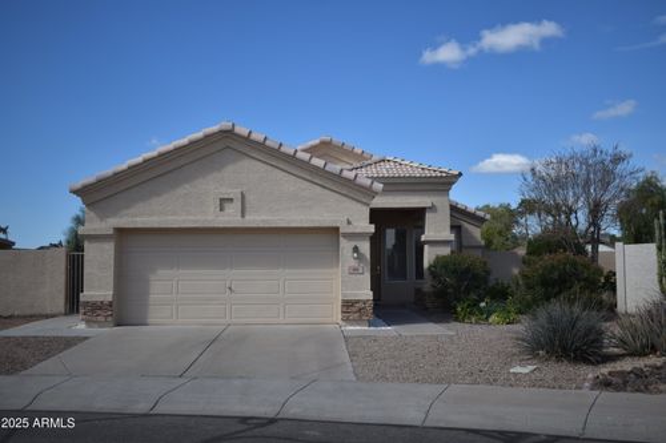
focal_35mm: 36
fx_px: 666
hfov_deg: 53.1
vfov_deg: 36.8
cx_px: 333
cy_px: 222
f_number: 3.8
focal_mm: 24
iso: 100
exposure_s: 1/1250
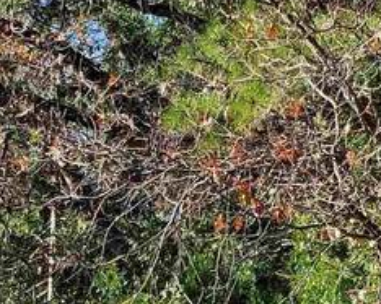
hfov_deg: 13.9
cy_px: 176
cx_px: 181
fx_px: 1567
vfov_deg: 11.1
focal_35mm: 139
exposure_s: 1/627
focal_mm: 4.3
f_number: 2.4
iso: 50
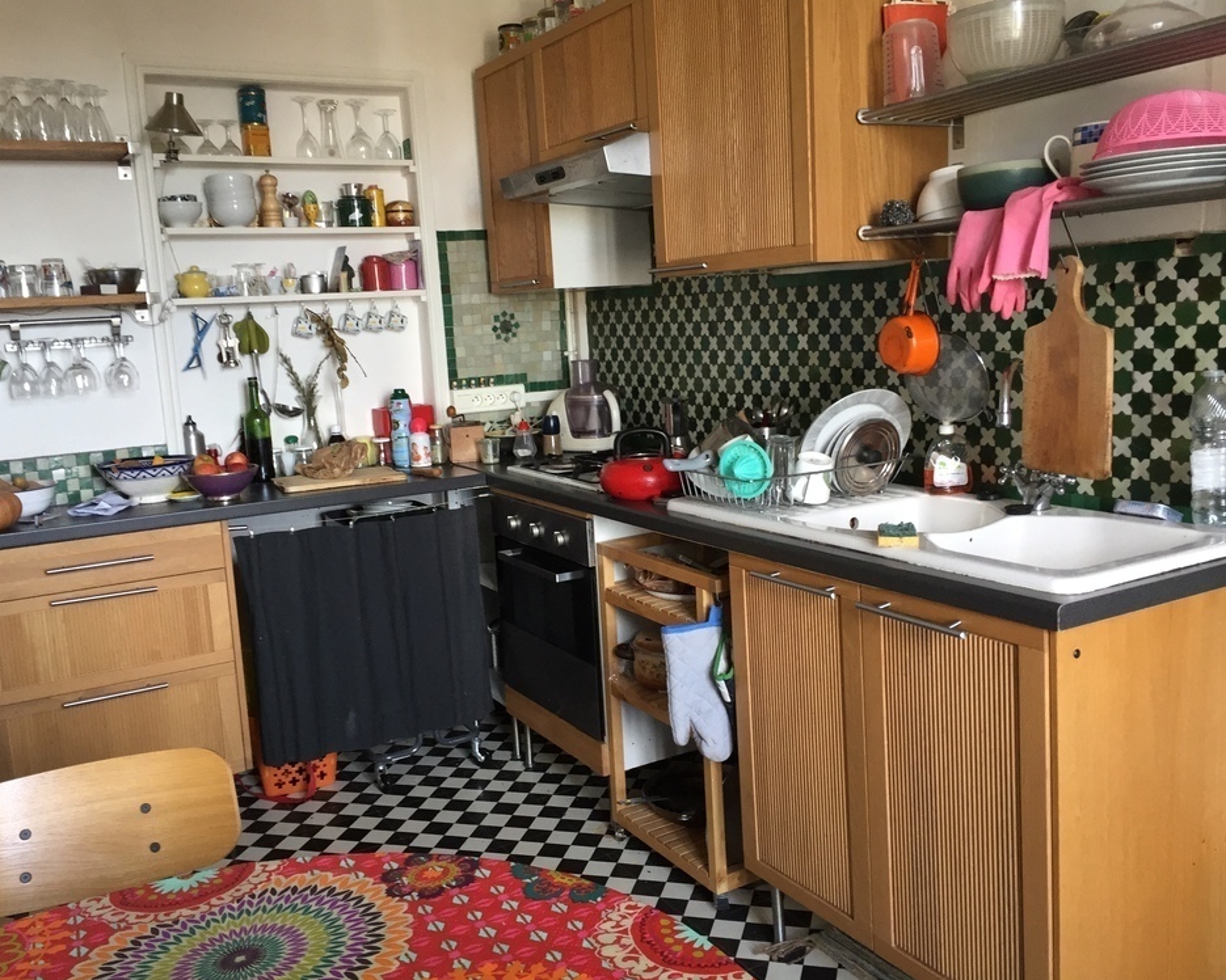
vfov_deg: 47.1
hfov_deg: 57.2
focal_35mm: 31
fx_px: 1125
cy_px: 487
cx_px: 607
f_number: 2.2
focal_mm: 4.15
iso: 125
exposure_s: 1/33
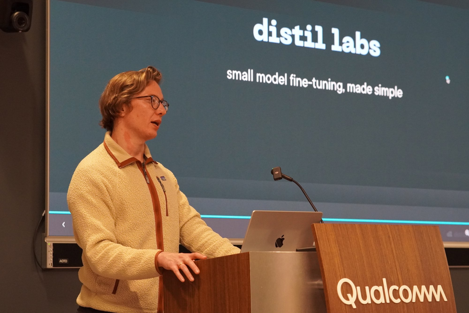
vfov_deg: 12.2
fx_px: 1465
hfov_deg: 18.2
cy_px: 156
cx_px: 234
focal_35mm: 112
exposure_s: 1/160
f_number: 4
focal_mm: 75
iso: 3200
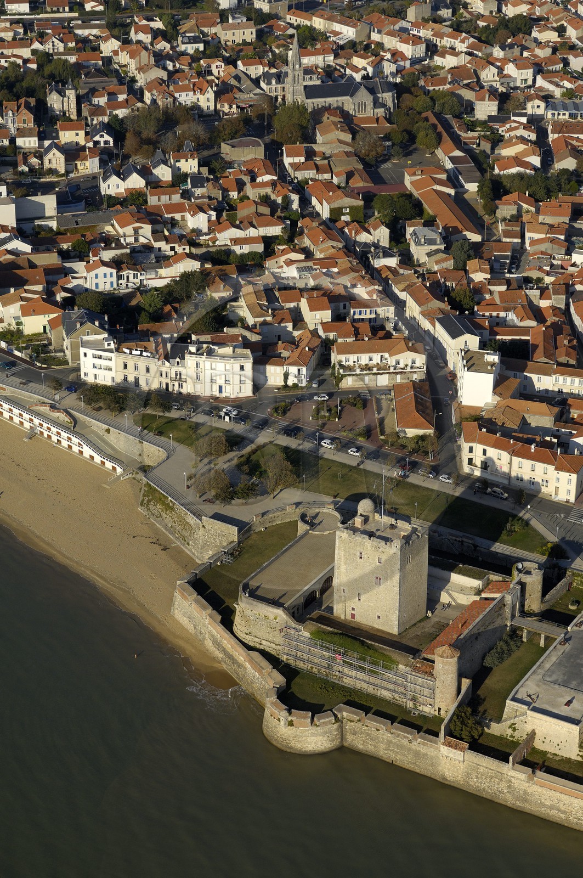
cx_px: 292
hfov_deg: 18.9
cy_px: 439
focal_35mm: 72
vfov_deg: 28.1
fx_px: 1753
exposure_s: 1/1000
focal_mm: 48
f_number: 5
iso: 100
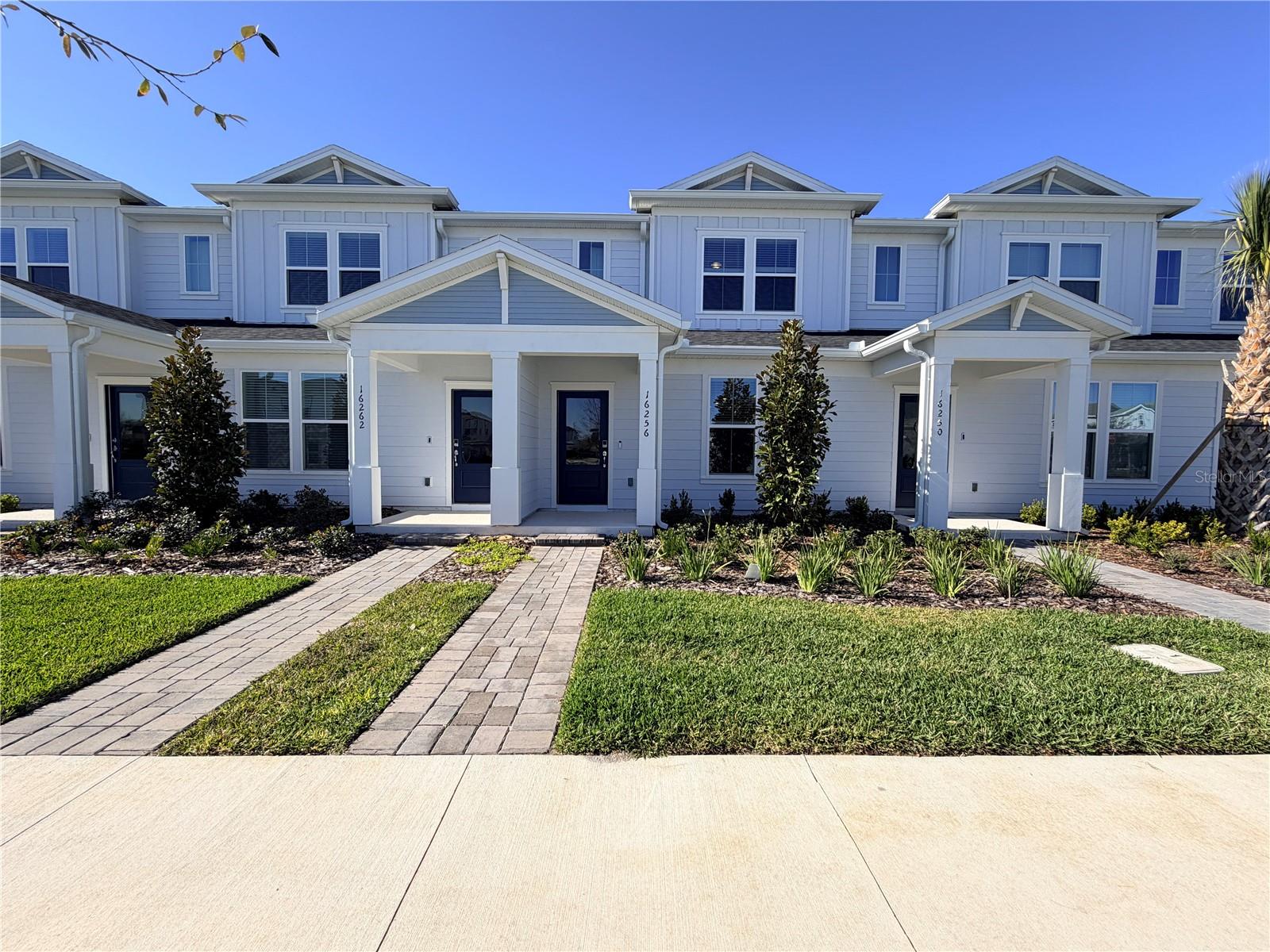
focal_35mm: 14
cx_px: 635
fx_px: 514
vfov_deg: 85.7
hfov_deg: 102.1
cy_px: 476
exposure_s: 1/770
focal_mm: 2.22
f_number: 2.2
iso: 25
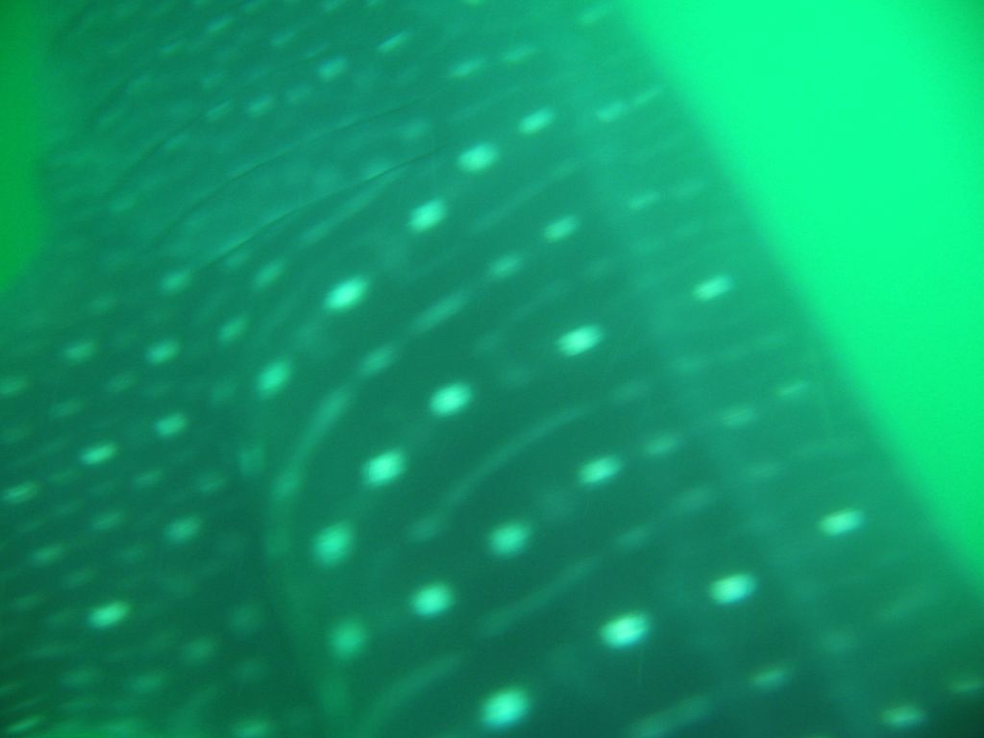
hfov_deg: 54.0
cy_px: 369
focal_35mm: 34
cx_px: 492
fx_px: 966
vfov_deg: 41.8
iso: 50
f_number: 2.9
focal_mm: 5.7
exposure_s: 1/43.2
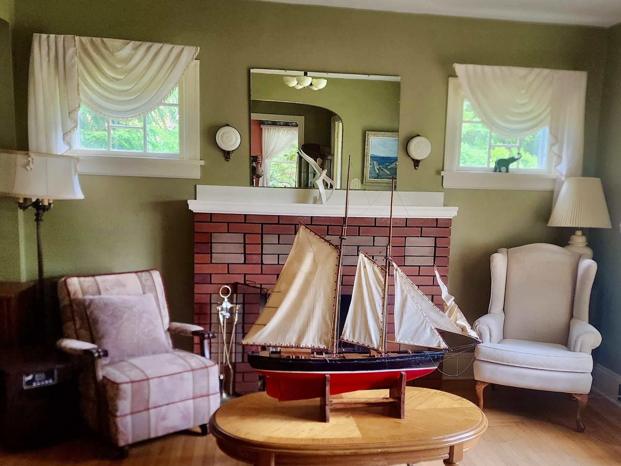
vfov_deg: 38.5
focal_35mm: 37
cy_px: 283
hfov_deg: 49.9
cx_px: 366
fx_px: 664
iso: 160
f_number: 1.8
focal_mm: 6.4
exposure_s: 1/180
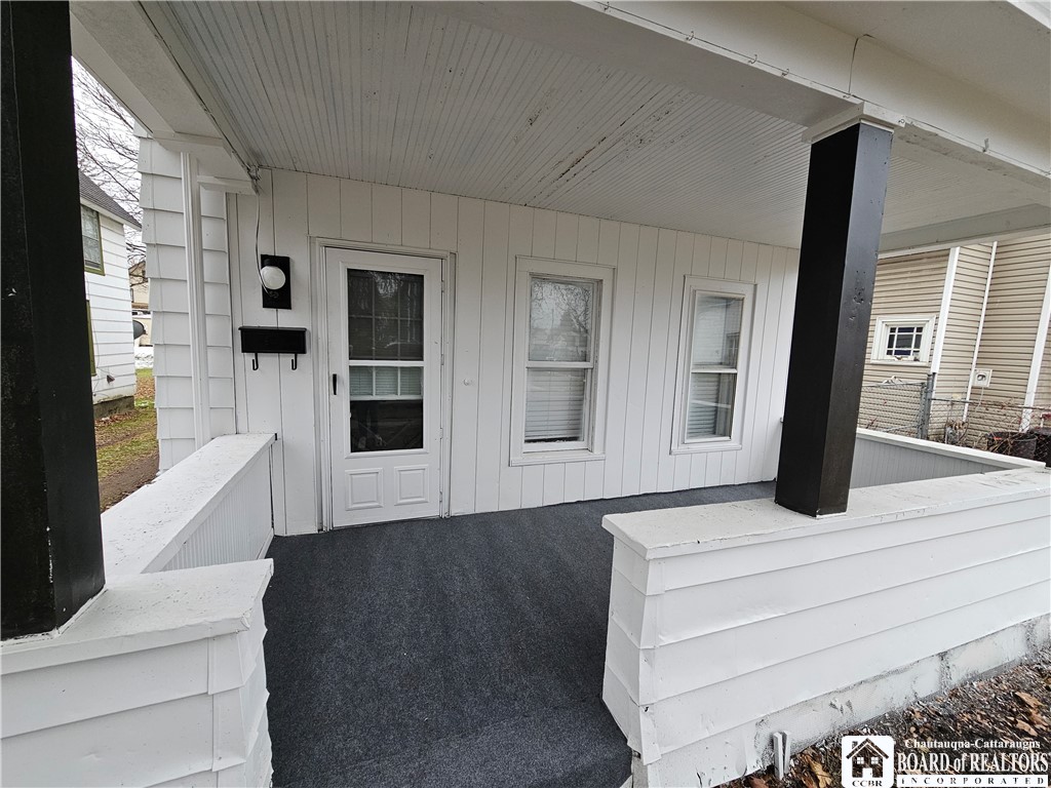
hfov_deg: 106.2
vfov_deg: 89.9
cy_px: 394
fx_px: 395
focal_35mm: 13
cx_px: 526
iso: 125
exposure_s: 1/207
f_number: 2.2
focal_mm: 2.2
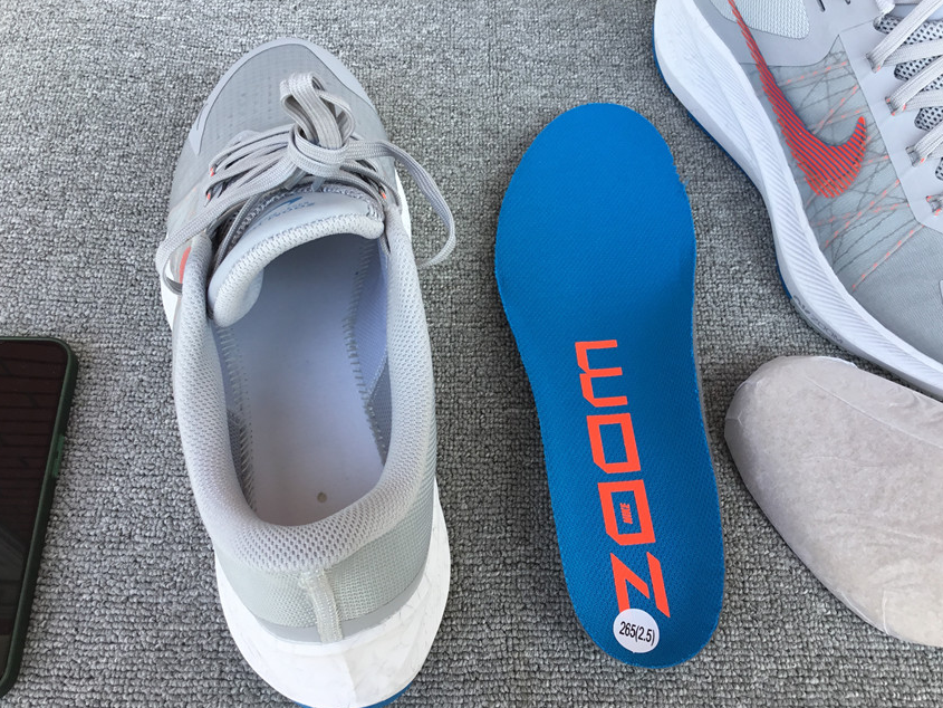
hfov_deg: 55.3
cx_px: 478
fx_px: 899
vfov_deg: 43.0
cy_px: 357
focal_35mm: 33
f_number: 2.4
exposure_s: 1/111
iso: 25
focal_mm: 3.3
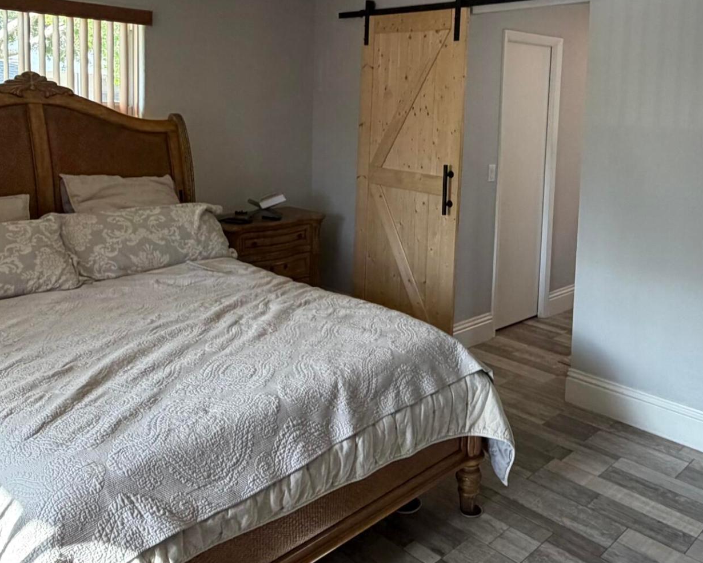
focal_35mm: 32
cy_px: 164
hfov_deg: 55.5
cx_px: 400
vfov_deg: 44.7
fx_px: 666
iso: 200
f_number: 2.2
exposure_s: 1/120
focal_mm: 2.22
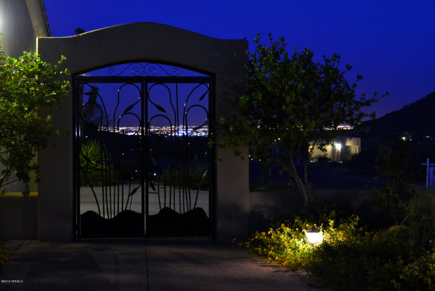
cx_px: 218
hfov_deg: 35.6
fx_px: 677
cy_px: 146
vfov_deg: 24.2
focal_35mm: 56
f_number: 8
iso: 2500
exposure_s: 1.3
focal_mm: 56
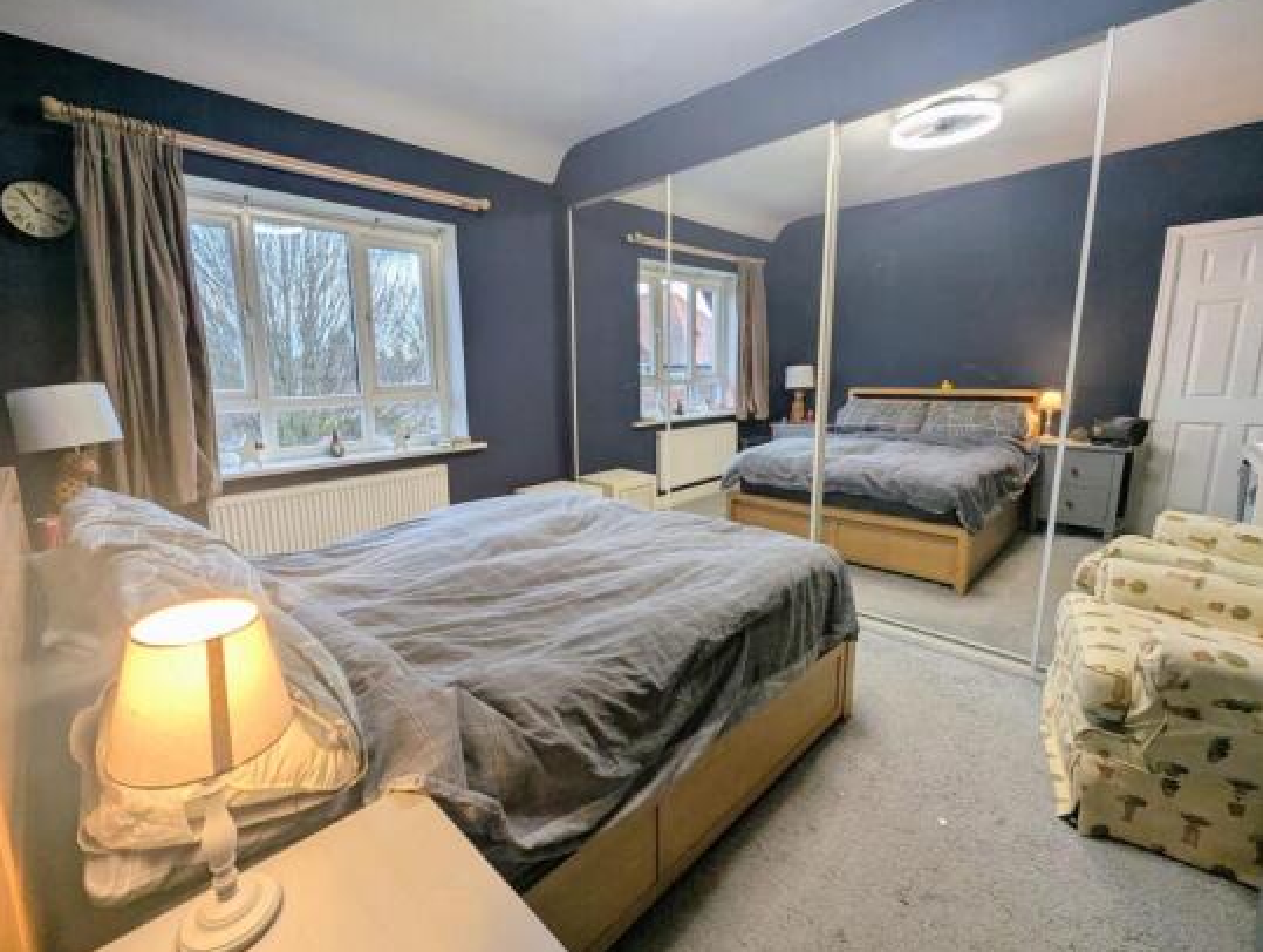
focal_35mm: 14
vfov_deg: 85.8
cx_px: 586
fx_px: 512
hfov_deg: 101.8
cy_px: 461
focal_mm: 1.95
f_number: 2.2
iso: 72
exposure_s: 1/50
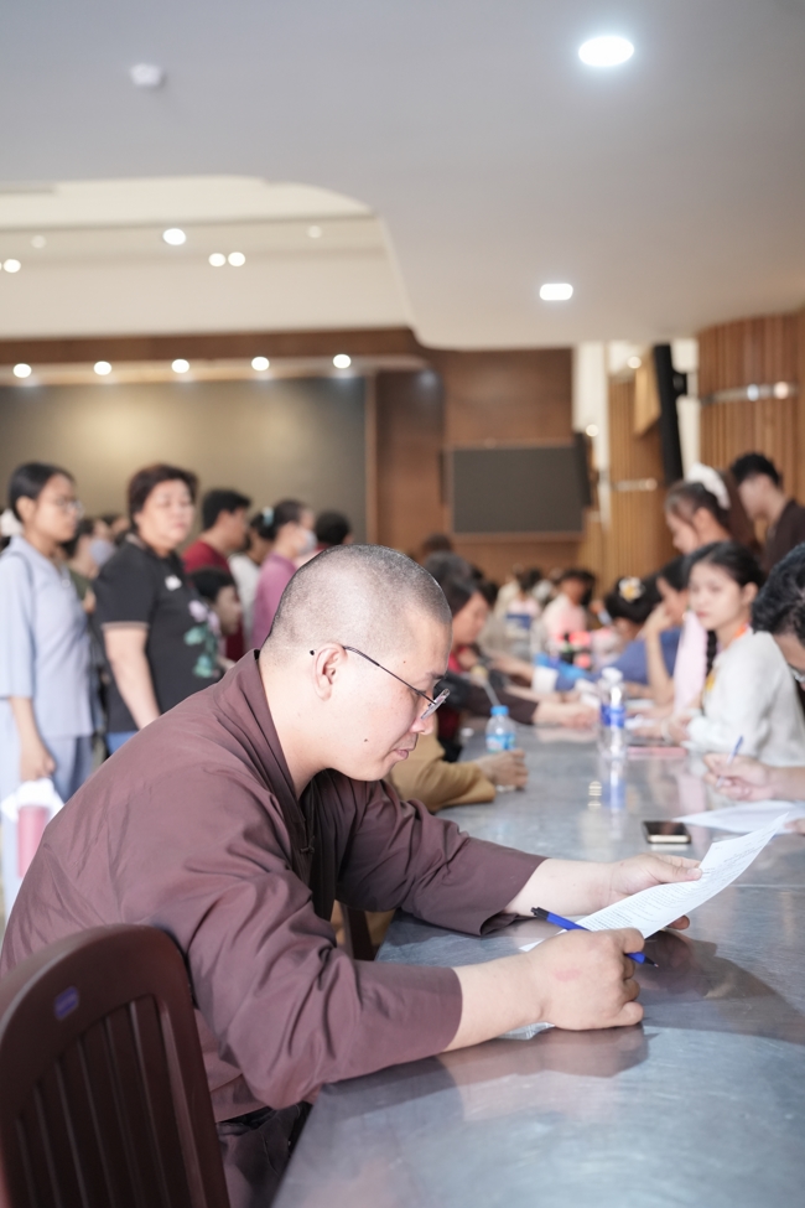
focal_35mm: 36
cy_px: 604
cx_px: 402
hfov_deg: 36.9
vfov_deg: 53.1
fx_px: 1207
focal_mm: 36
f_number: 2.5
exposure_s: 1/200
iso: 3200
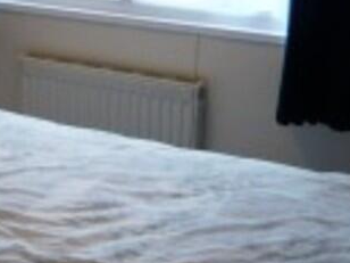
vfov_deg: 15.7
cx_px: -115
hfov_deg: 19.3
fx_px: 940
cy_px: 30
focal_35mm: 93
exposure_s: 1/50
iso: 100
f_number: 2.8
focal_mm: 4.6
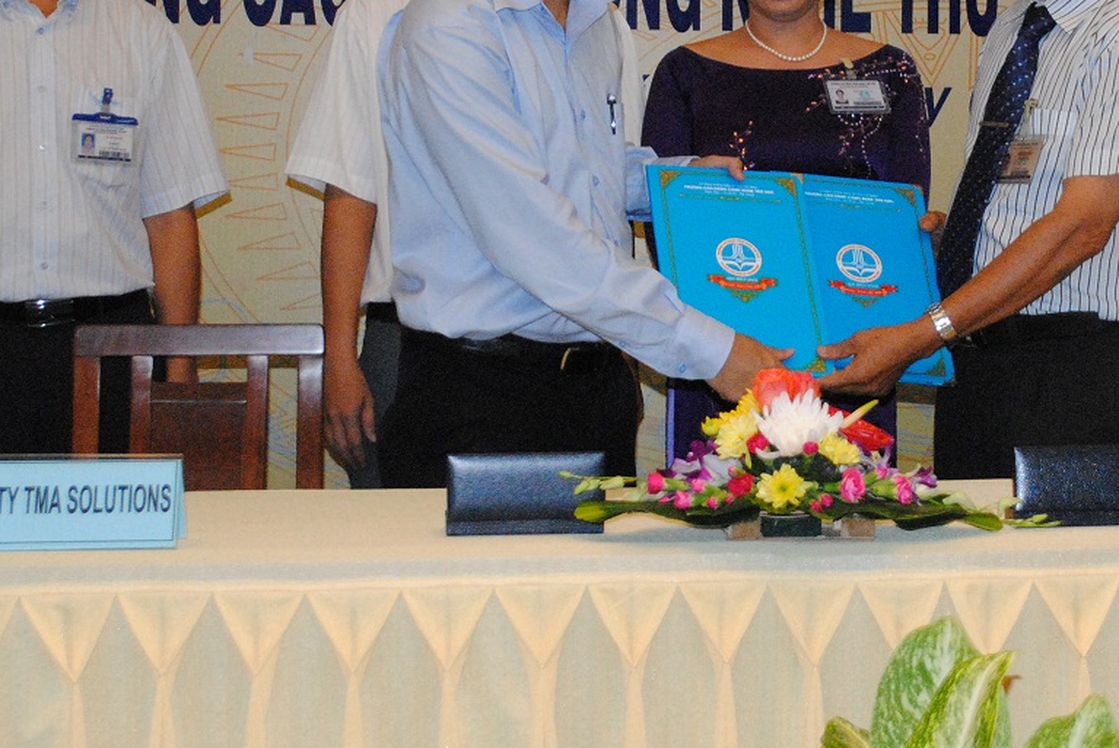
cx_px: 837
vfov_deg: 14.0
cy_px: 119
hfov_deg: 20.8
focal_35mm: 97
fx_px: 3018
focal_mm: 32
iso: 1600
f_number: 5.6
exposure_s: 1/200
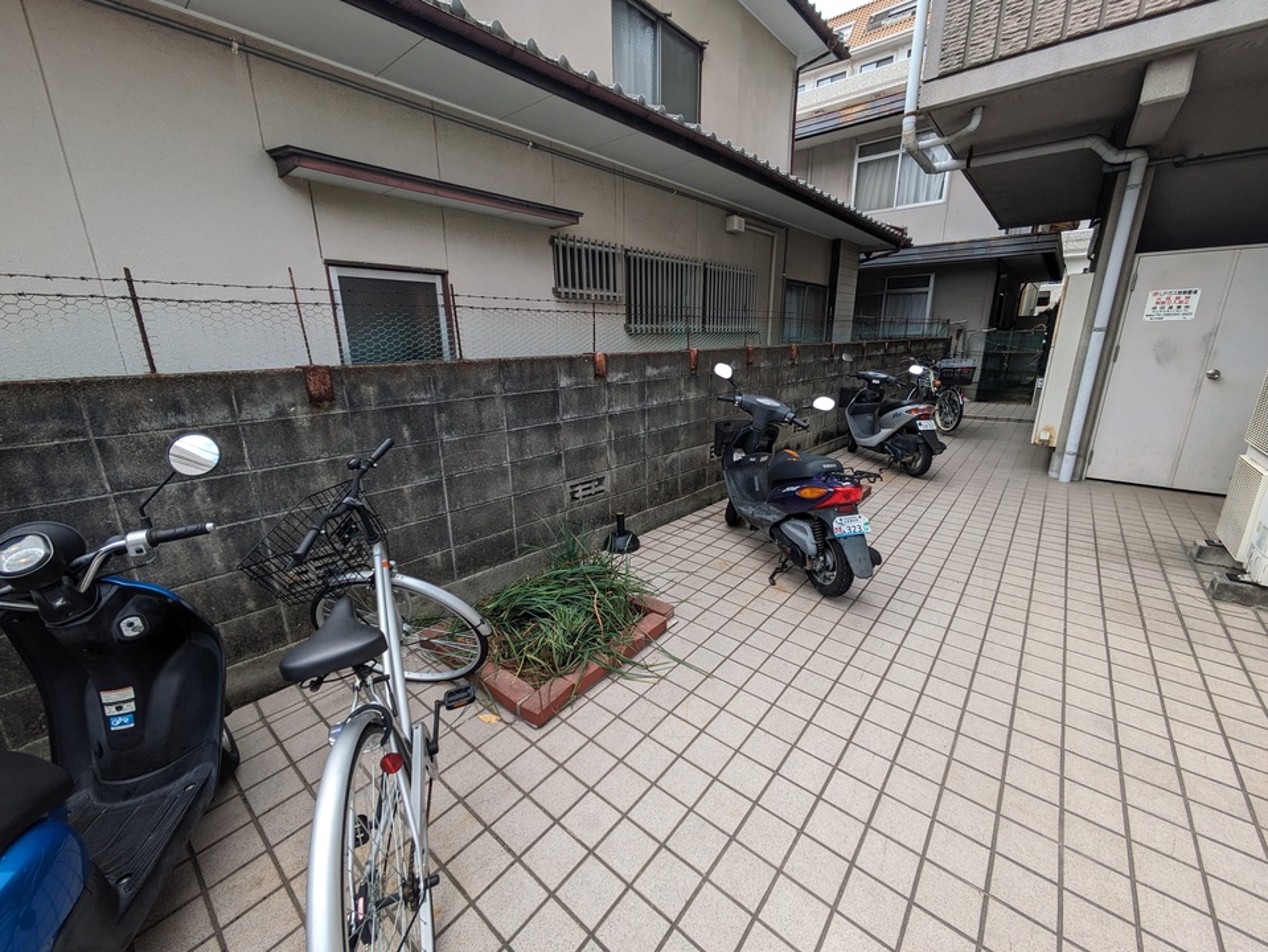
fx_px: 513
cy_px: 476
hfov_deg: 102.0
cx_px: 634
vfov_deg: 85.7
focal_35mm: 14
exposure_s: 1/576
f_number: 2.2
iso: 45
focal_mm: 1.83
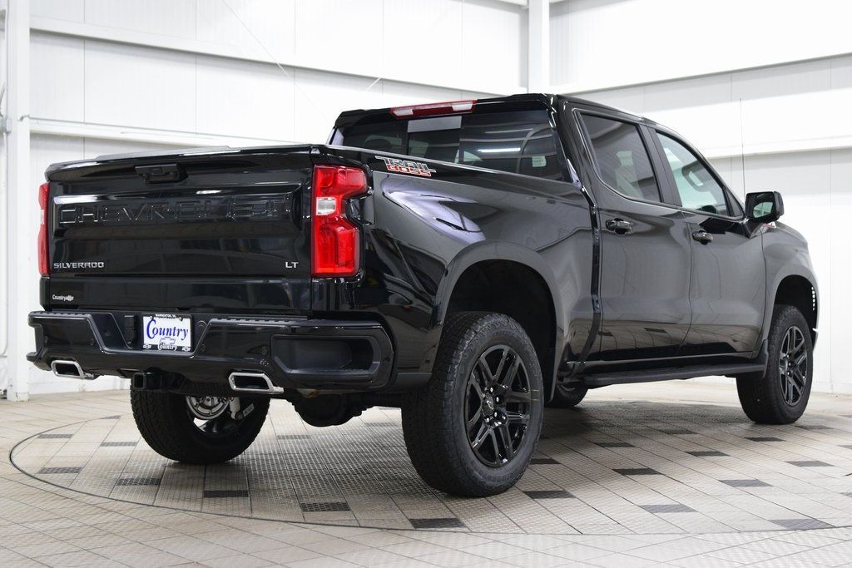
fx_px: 1278
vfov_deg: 25.1
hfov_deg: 36.9
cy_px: 284
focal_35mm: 54
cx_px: 426
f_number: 4
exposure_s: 1/60
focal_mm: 36
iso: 1600
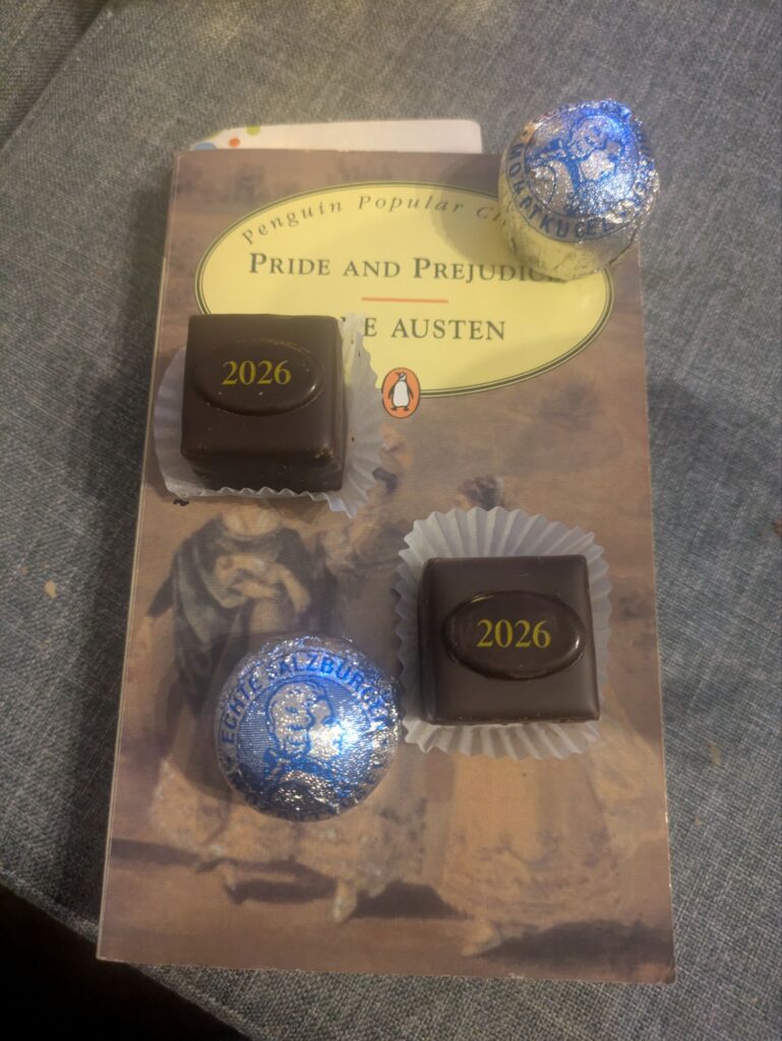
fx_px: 752
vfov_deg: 69.4
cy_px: 520
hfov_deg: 54.9
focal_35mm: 25
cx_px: 391
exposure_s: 1/25
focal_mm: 5.43
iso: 1087
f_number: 1.89
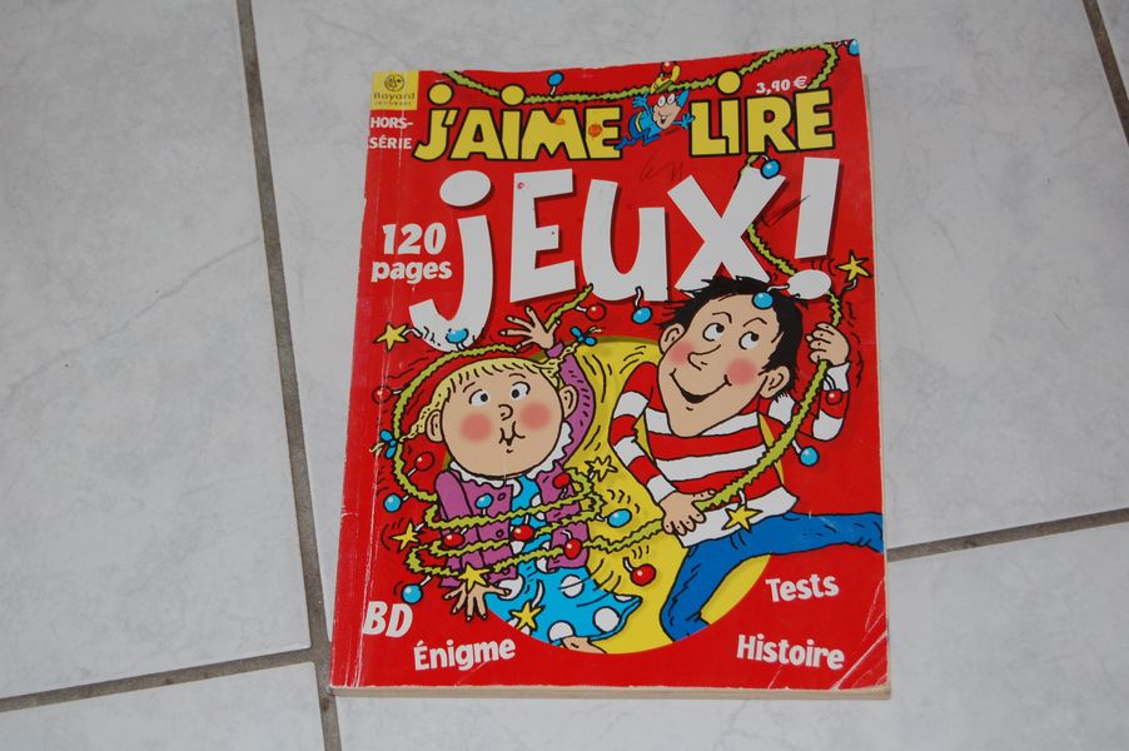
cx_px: 564
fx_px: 2444
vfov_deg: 17.5
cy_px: 376
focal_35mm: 78
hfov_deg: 26.0
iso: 400
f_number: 5.6
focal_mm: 52
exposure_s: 1/60
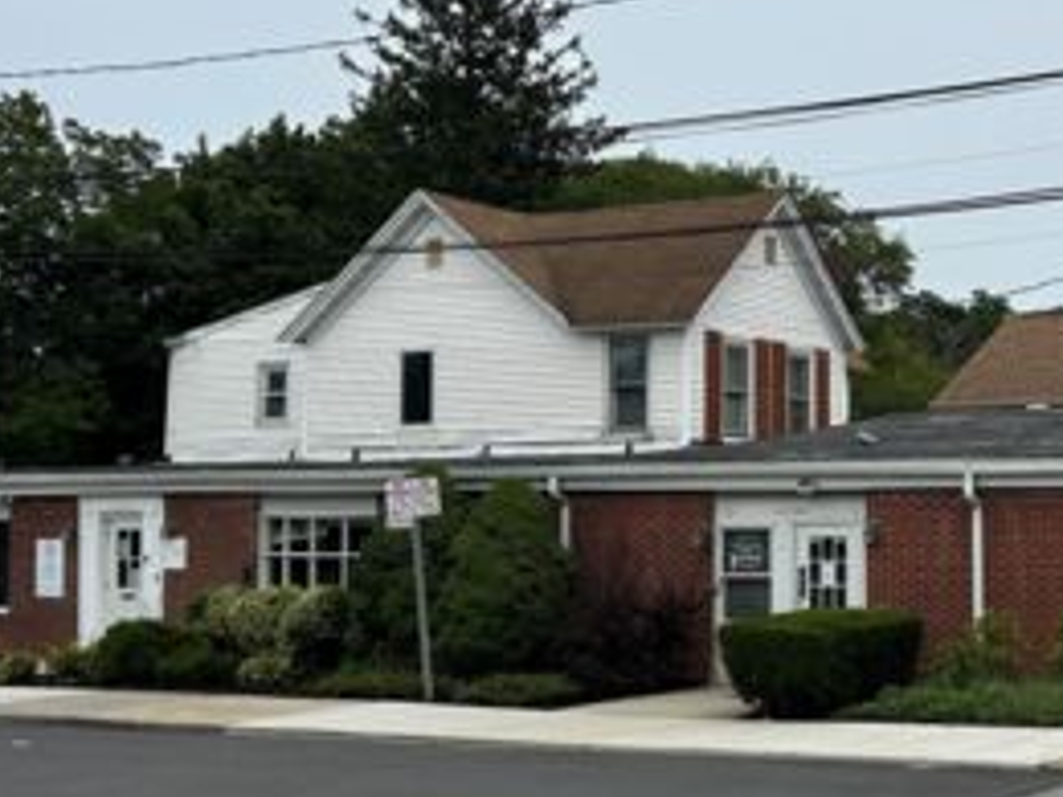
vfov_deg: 22.9
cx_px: 928
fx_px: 1965
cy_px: 413
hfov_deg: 29.2
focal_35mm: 64
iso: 50
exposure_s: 1/5076
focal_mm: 5.7
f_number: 1.5
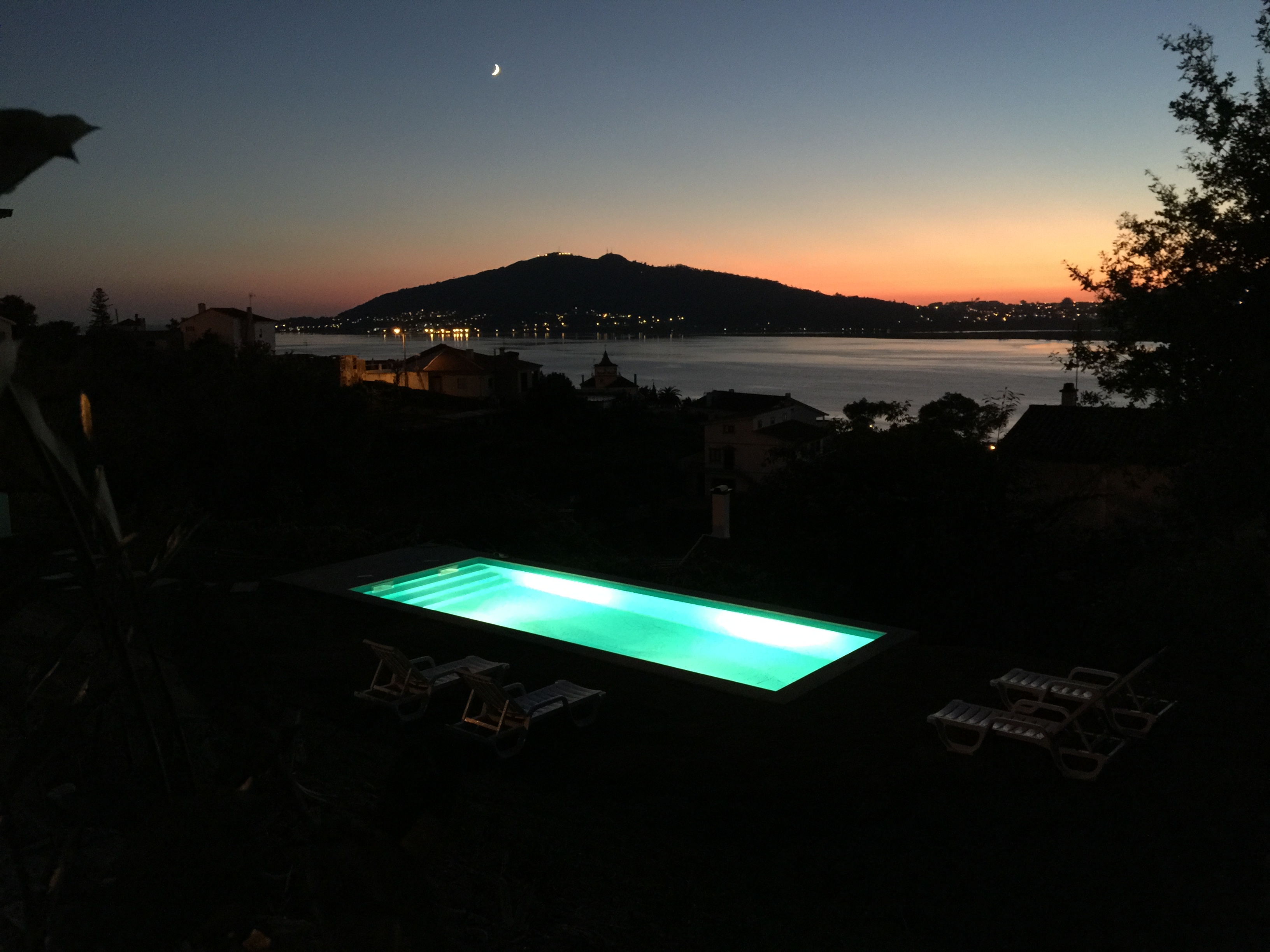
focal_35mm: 29
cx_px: 635
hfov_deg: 61.7
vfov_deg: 48.2
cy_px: 476
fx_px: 1064
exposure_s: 1/4
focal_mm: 4.15
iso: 100
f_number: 2.2
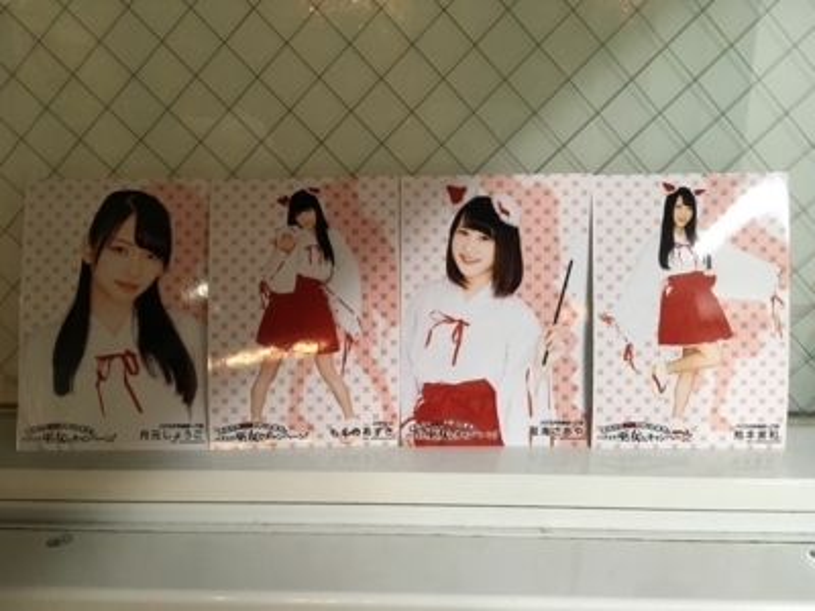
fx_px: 683
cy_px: 306
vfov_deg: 48.2
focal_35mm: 29
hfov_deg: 61.7
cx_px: 408
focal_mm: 4.15
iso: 100
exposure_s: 1/30
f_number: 2.2
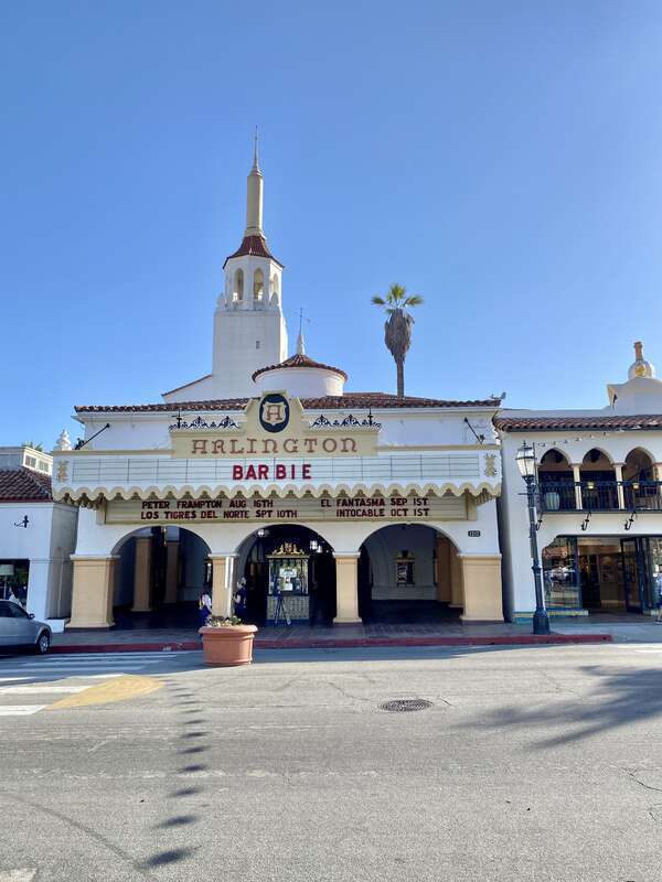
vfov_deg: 67.3
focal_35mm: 26
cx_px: 331
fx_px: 663
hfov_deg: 53.1
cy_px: 441
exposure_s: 1/1412
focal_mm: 4.25
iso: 32
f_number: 1.8
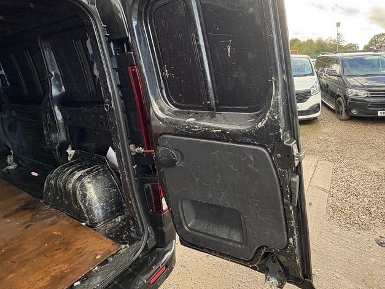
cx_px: 258
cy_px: 105
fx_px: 222
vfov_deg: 64.8
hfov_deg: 79.0
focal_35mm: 20
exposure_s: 1/119
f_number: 2.2
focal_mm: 2.22
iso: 100
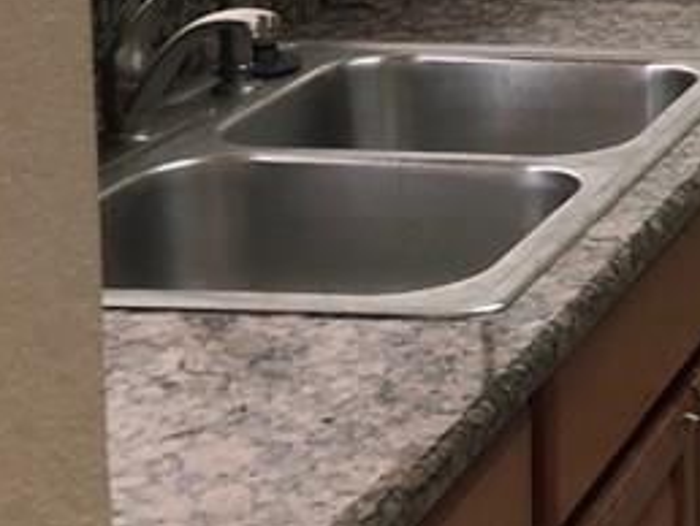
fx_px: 2247
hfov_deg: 14.9
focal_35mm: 111
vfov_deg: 12.9
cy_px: -152
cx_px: 1335
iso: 50
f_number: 1.8
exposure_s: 1/15
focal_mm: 4
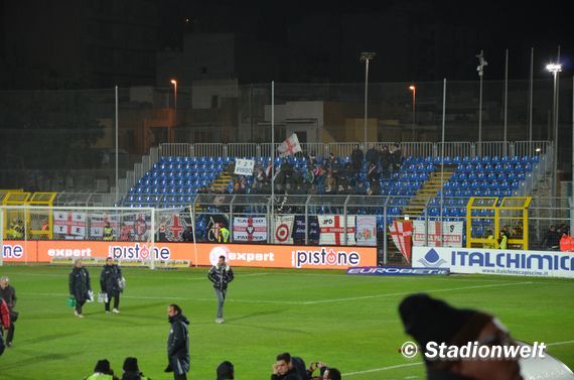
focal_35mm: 147
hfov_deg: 14.0
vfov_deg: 9.3
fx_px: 2338
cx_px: 287
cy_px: 190
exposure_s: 1/60
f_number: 5.6
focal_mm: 98
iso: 800
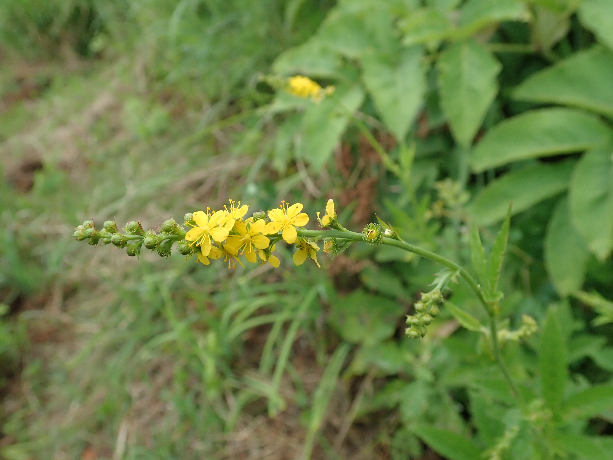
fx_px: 531
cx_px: 306
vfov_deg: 46.8
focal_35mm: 30
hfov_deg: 60.0
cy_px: 230
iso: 100
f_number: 3.2
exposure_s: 1/320
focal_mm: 5.5
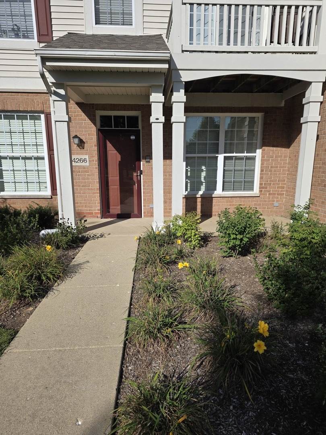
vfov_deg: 73.9
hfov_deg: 58.9
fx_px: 289
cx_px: 163
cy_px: 218
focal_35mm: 23
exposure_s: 1/7944
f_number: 1.7
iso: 80
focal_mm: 6.25
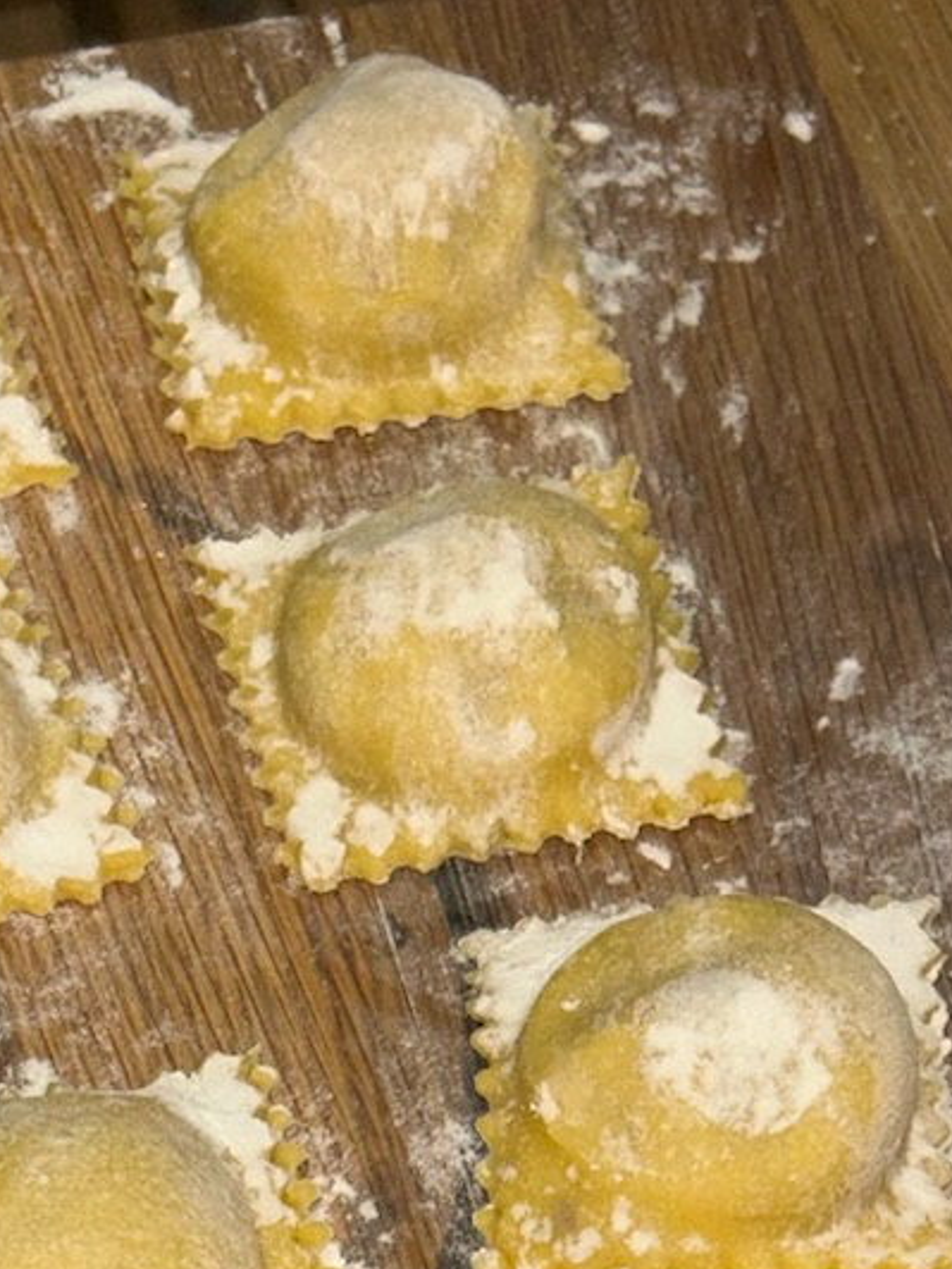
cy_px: 1830
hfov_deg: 14.8
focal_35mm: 100
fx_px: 3667
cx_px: 506
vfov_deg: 17.8
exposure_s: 1/65
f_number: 1.5
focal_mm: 5.7
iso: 40
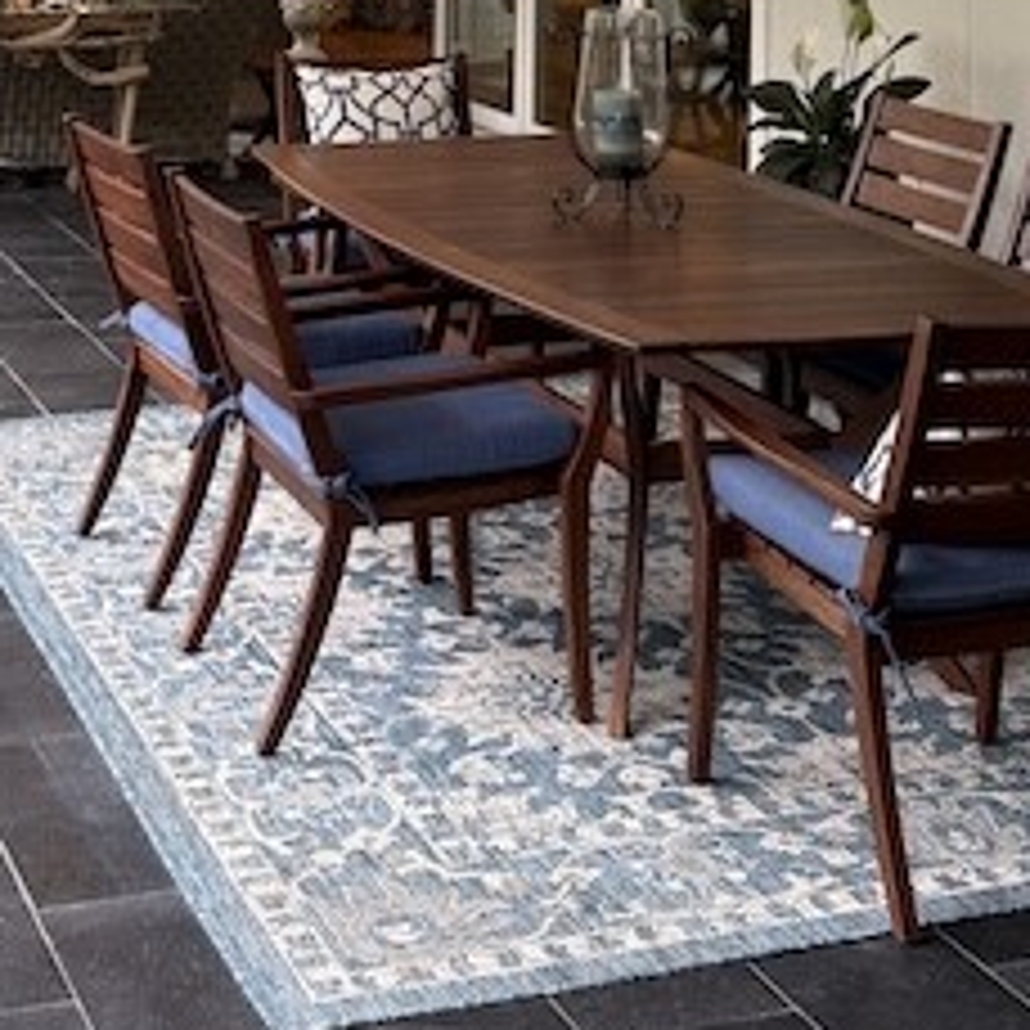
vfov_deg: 22.1
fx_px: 2390
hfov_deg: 24.3
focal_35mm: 71
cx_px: 387
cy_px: -274
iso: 125
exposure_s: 1/121
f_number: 1.78
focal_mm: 6.76
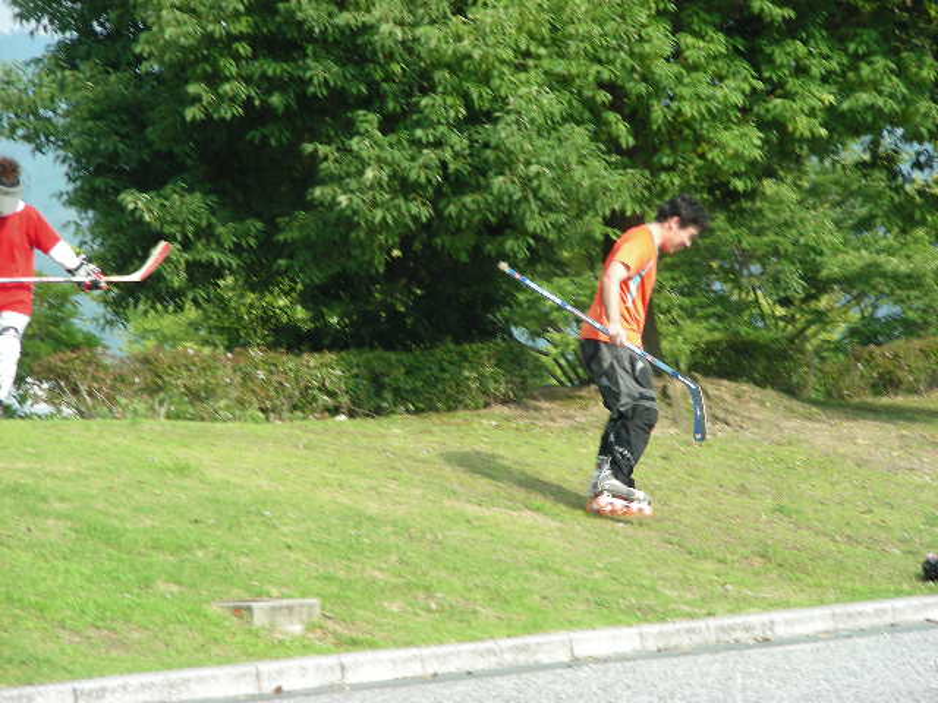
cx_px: 469
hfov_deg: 10.1
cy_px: 352
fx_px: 5311
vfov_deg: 7.6
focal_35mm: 196
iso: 50
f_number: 4
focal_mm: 32.7
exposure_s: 1/150
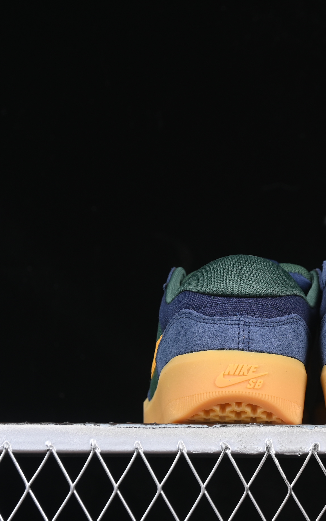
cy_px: 261
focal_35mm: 115
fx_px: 1634
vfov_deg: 18.1
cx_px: 317
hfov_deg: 11.3
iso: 160
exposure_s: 1/60
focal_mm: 50
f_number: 6.3
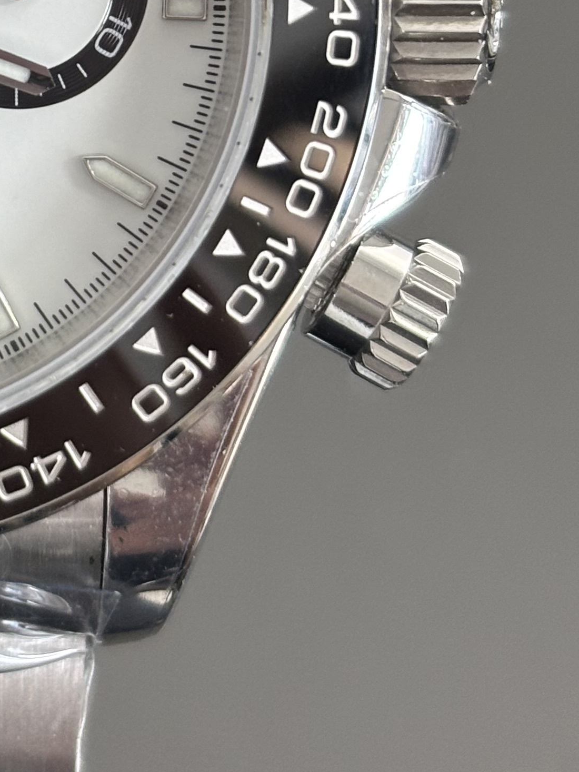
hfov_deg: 10.2
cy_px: 78
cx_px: -167
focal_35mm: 143
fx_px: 3188
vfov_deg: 13.7
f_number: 1.6
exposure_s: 1/50
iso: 40
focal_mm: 5.96
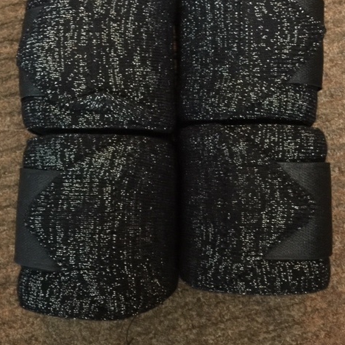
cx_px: 174
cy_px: 141
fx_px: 395
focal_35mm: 35
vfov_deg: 47.0
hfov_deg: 47.2
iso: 200
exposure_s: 1/4
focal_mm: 4.15
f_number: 2.2
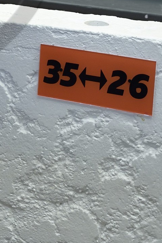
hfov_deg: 10.4
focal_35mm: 127
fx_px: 857
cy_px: -75
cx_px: -98
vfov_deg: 15.4
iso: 1600
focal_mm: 38
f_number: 4
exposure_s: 1/40
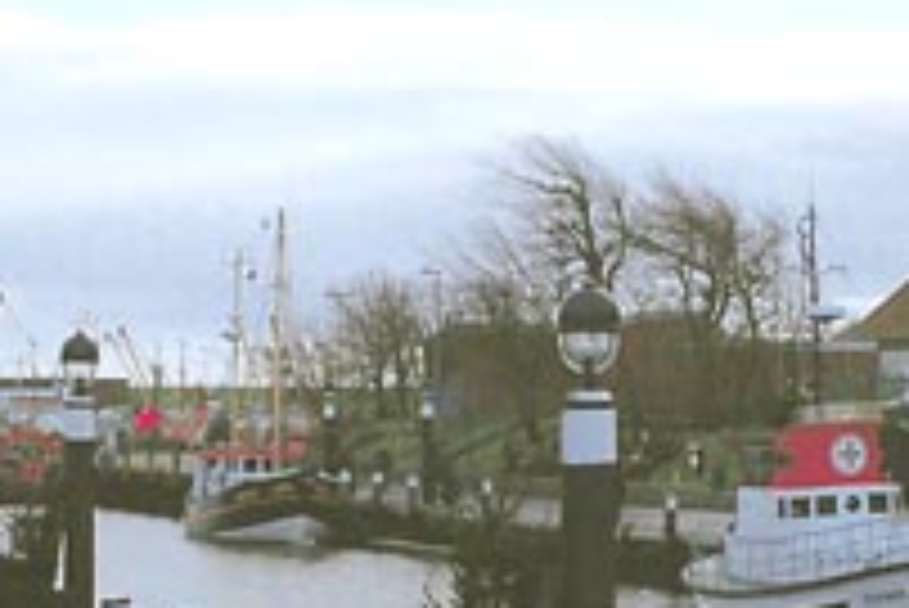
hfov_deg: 14.0
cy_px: 151
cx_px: 554
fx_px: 3689
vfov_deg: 9.4
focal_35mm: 146
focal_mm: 12.4
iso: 64
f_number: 3.2
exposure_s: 1/500
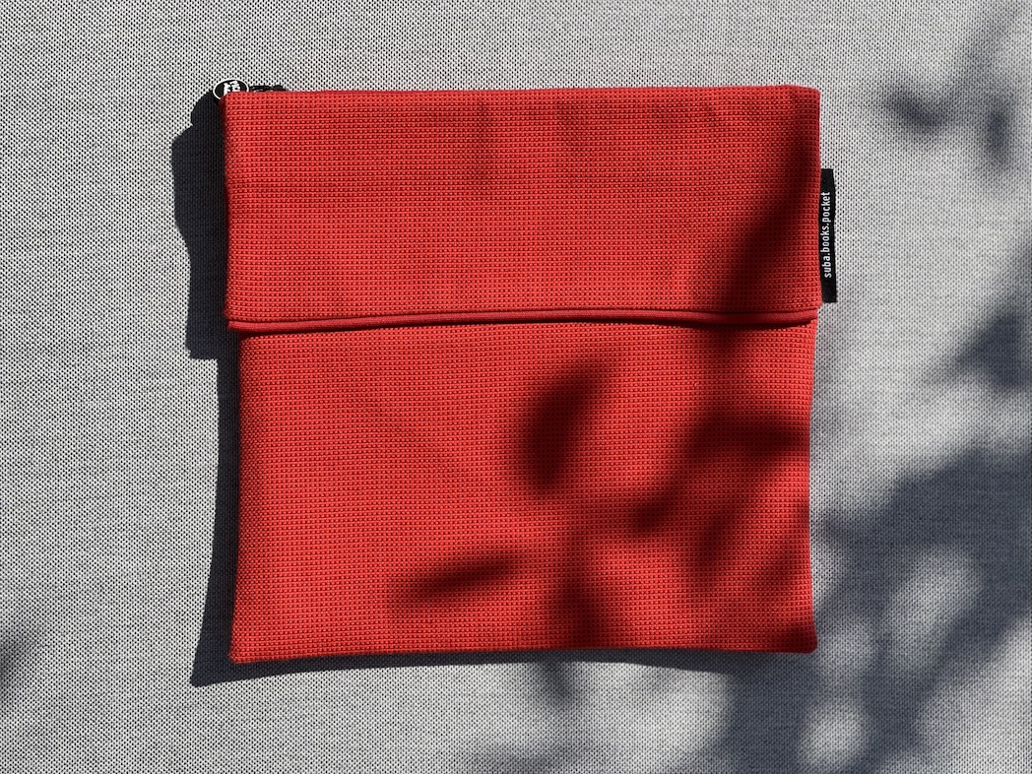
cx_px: 516
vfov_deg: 19.1
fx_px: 2296
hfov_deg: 25.3
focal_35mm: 77
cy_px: 387
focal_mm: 9
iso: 32
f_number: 2.8
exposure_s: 1/758
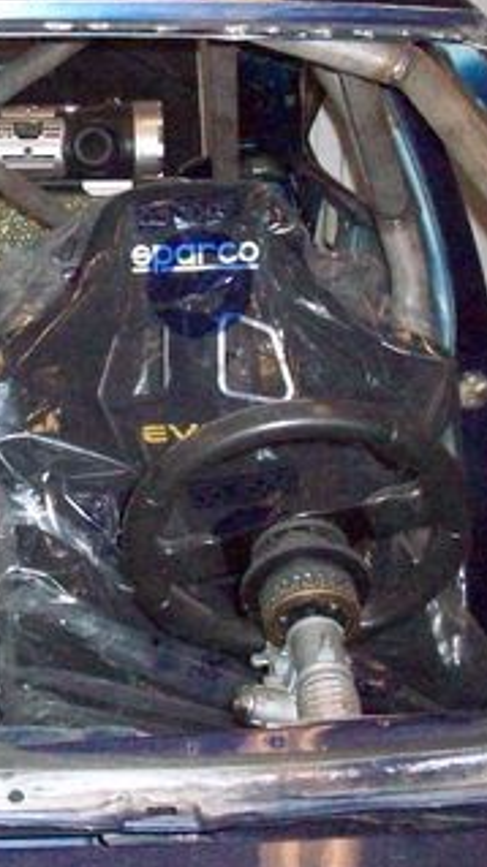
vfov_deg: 26.1
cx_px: -103
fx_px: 1863
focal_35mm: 81
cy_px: 313
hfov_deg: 14.4
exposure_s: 1/512
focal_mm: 6.2
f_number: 2.8
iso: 800
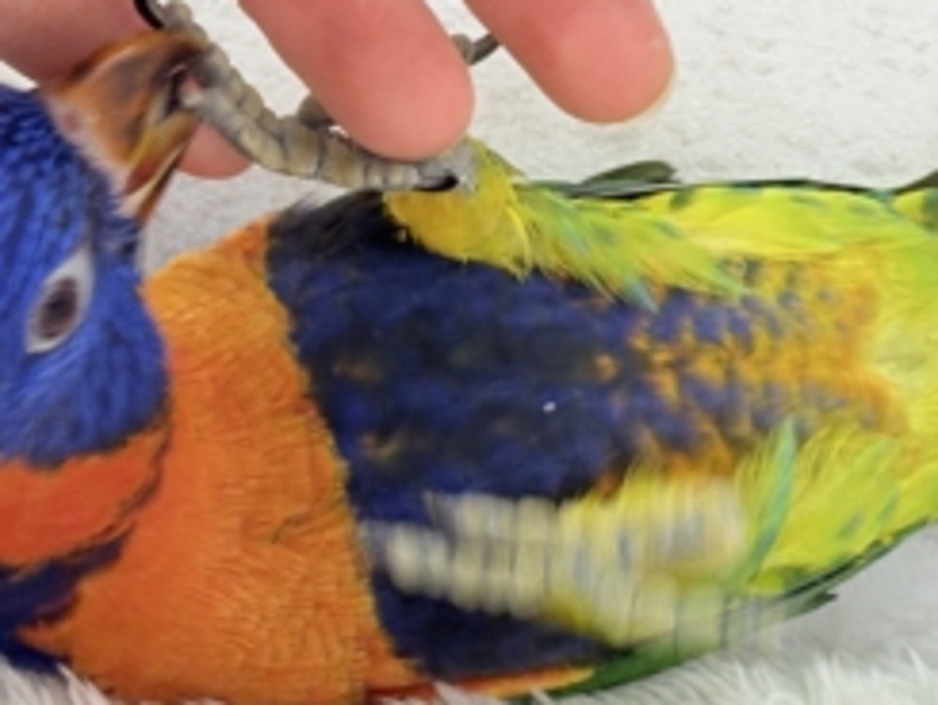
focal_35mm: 136
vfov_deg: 10.9
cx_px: 884
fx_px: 3687
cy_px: 460
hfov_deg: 14.3
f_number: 1.6
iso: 50
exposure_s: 1/50
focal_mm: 5.96
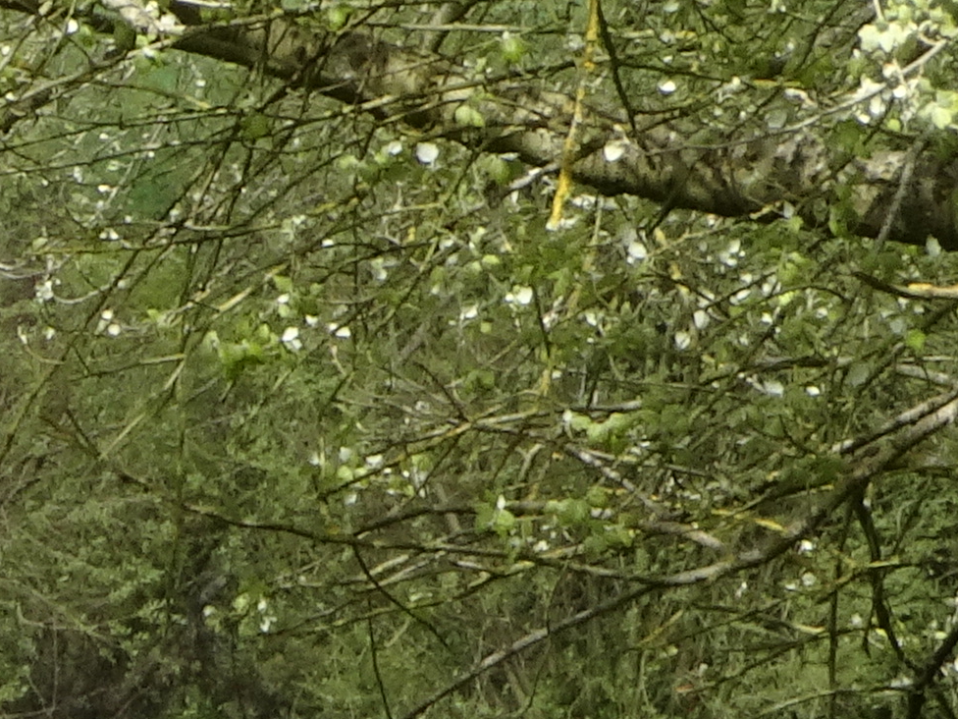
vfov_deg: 1.4
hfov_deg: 1.9
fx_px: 29446
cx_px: -1026
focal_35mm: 1064
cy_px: 572
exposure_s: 1/250
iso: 100
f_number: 6.3
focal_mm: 36.24
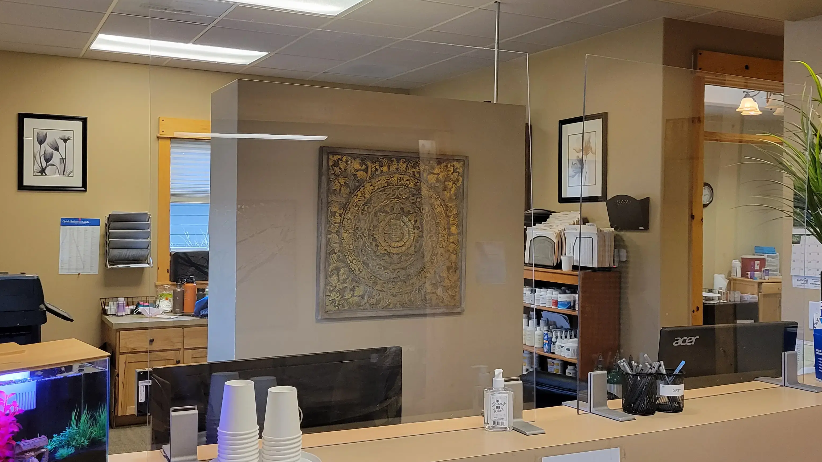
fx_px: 806
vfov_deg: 32.0
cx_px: 412
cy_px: 203
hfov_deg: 54.0
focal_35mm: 37
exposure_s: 1/120
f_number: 1.8
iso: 320
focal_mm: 5.4
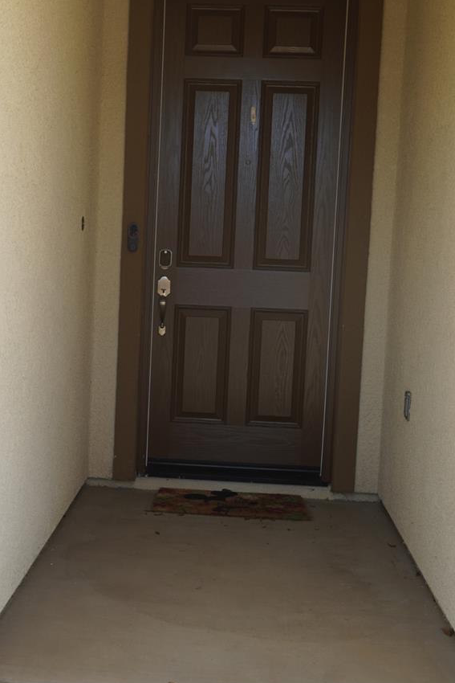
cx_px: 144
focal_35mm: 61
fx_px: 1154
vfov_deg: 32.9
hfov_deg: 22.2
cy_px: 368
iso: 100
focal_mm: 23
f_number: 4.5
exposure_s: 1/200
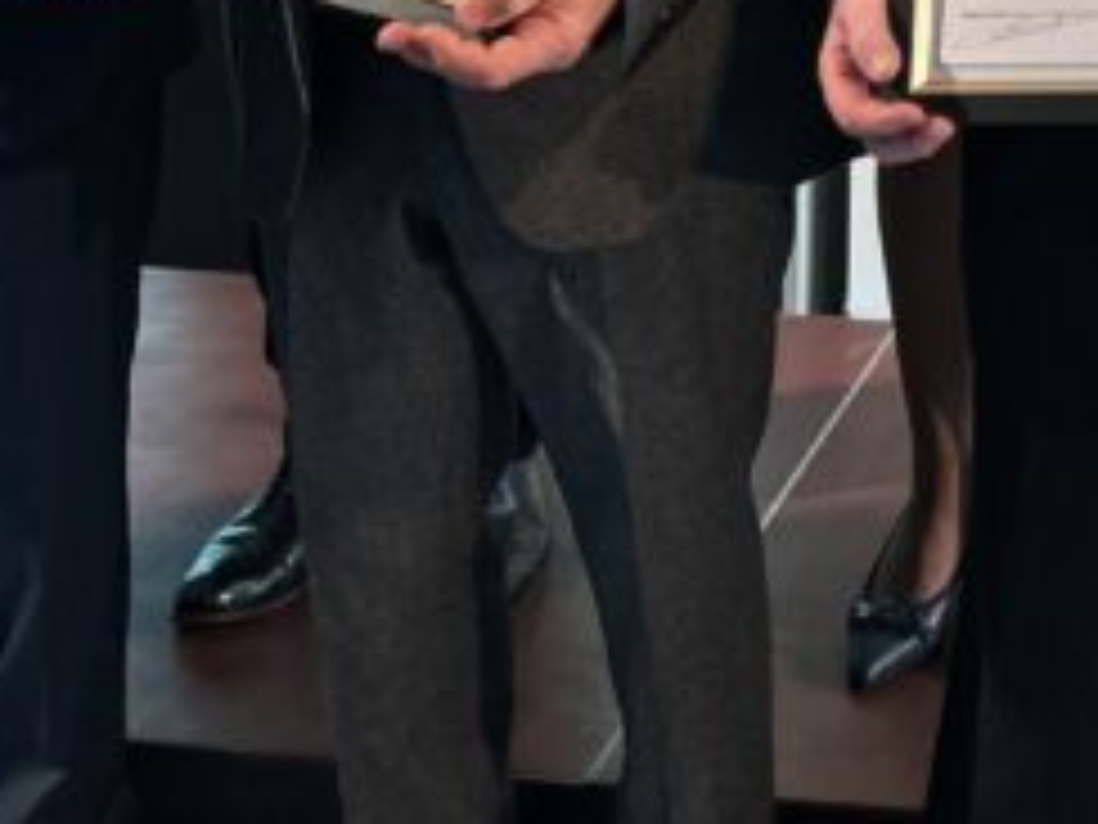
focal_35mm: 82
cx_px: 1156
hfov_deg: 22.7
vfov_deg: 16.2
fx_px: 2601
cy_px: -464
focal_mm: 5.7
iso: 200
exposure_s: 1/59
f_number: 1.5
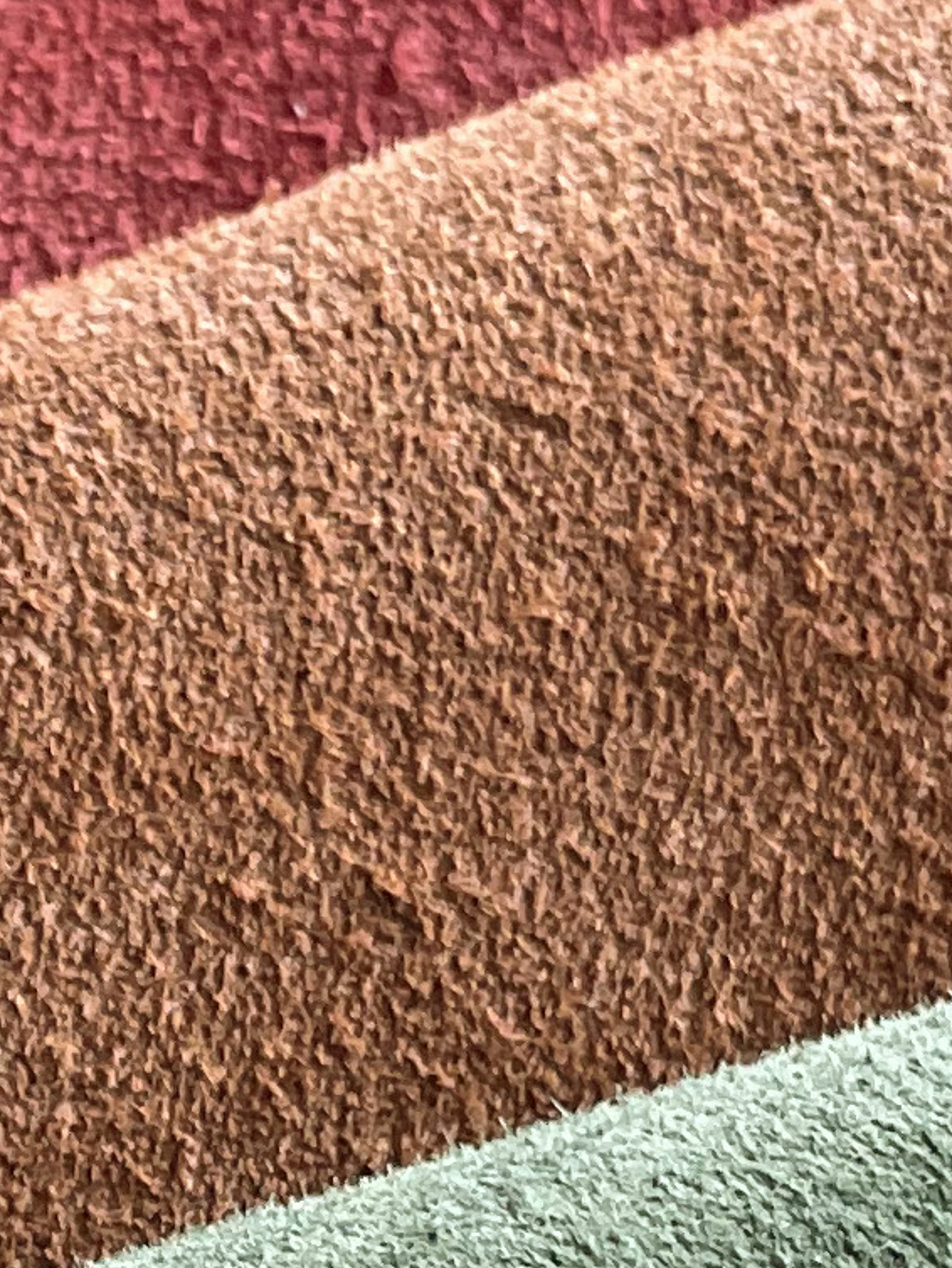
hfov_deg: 10.5
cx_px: -118
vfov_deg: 13.9
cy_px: 1327
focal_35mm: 139
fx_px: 5094
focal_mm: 4.2
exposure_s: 1/62
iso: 125
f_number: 1.6
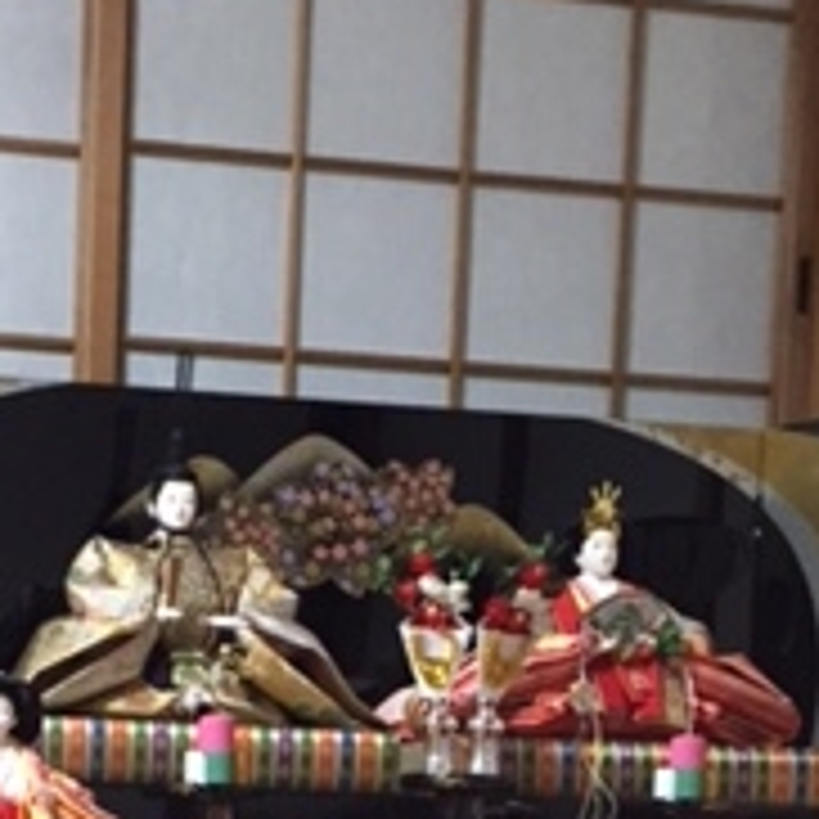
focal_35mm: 90
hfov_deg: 19.1
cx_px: 180
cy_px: 1030
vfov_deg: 18.1
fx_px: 2409
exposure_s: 1/24
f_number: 2.2
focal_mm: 4.15
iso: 250
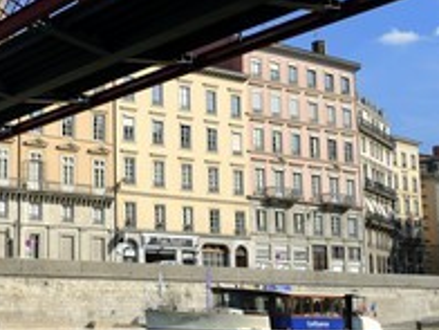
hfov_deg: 28.8
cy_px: 186
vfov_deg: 22.9
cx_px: 29
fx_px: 812
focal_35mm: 64
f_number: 7.1
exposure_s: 1/320
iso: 100
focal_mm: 31
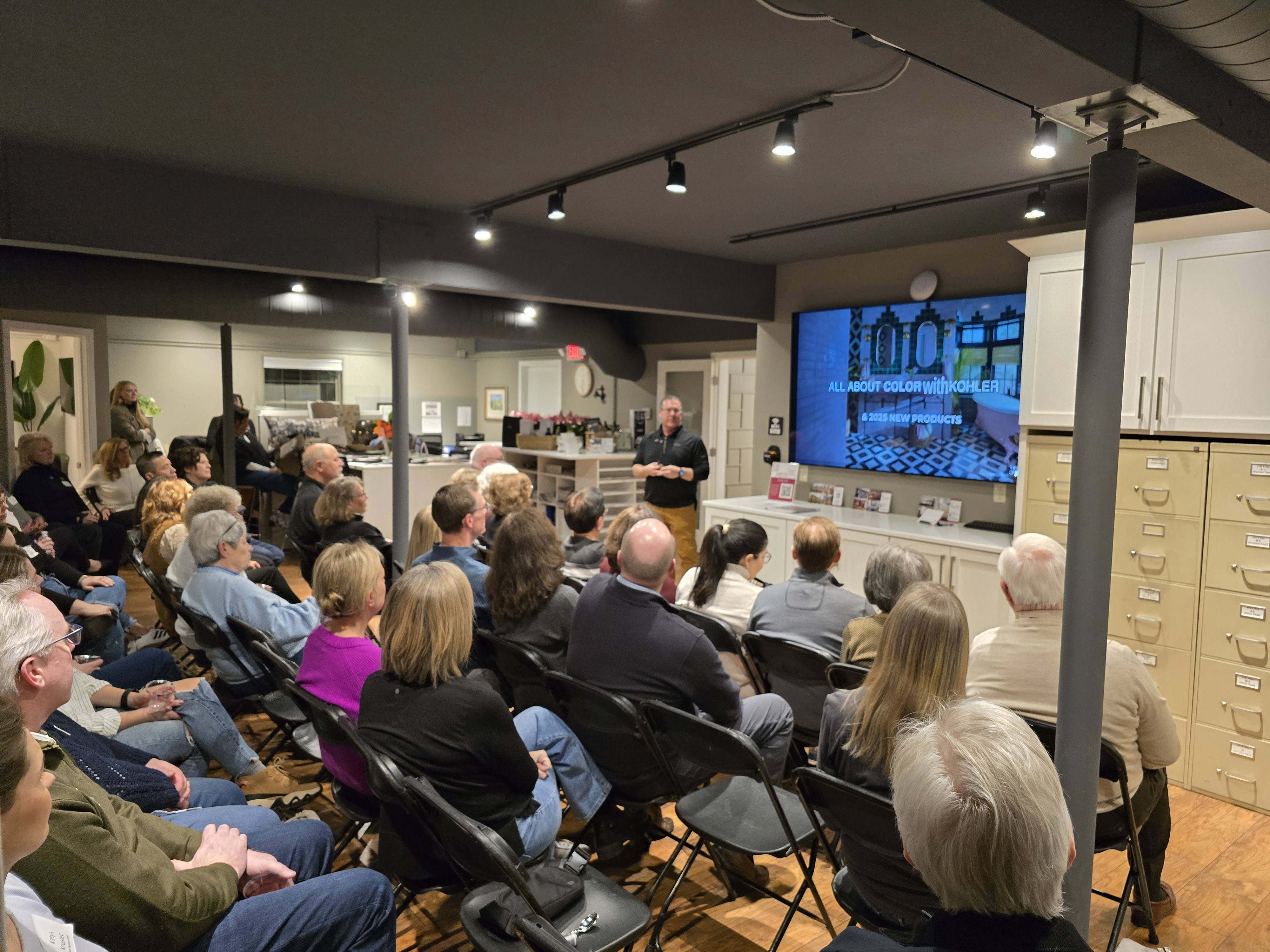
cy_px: 476
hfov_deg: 73.9
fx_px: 844
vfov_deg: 58.9
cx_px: 635
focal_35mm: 23
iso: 1000
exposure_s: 1/120
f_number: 1.7
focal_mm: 6.3
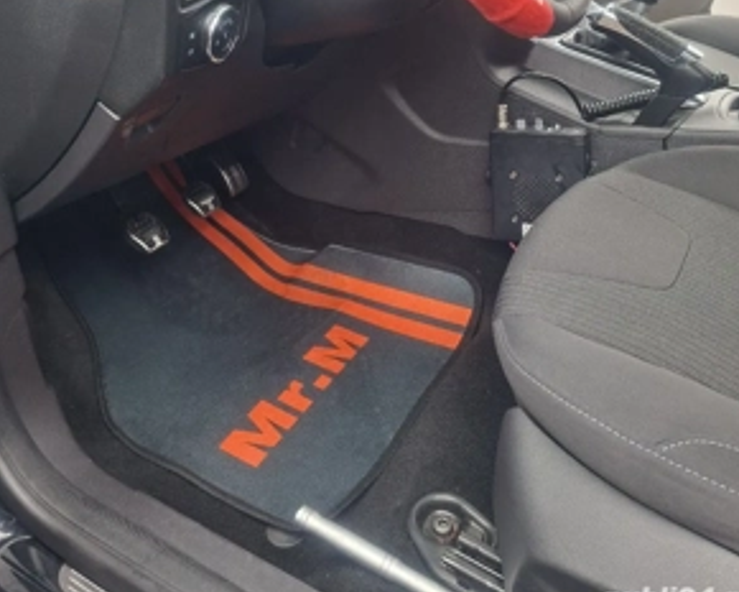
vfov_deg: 44.6
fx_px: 678
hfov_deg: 57.2
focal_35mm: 31
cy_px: 110
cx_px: 380
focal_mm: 5.54
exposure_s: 1/100
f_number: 1.8
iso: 200
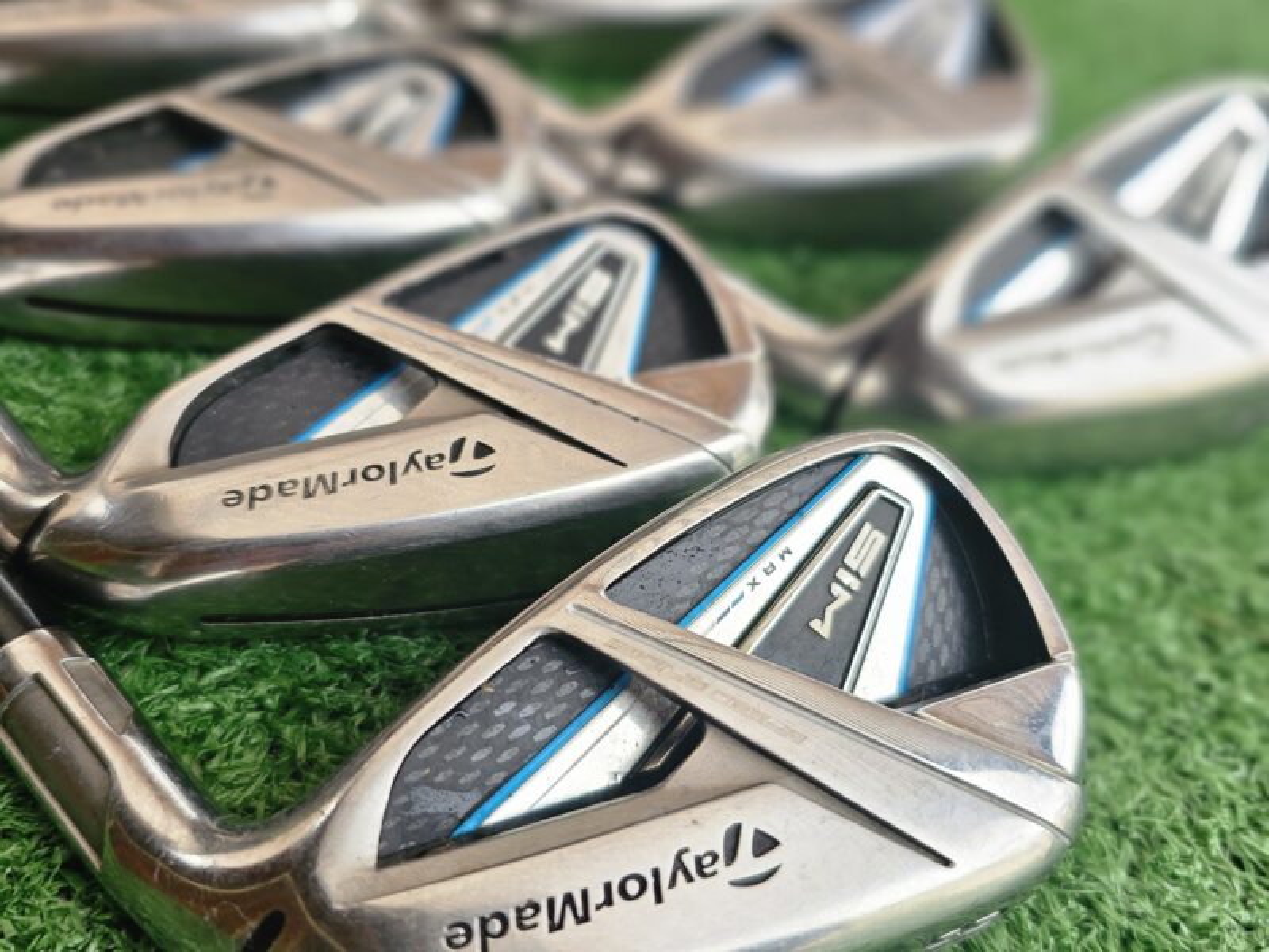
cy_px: 476
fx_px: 843
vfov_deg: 58.9
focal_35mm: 23
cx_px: 634
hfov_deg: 73.9
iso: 10
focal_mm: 6.3
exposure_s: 1/126
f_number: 1.7
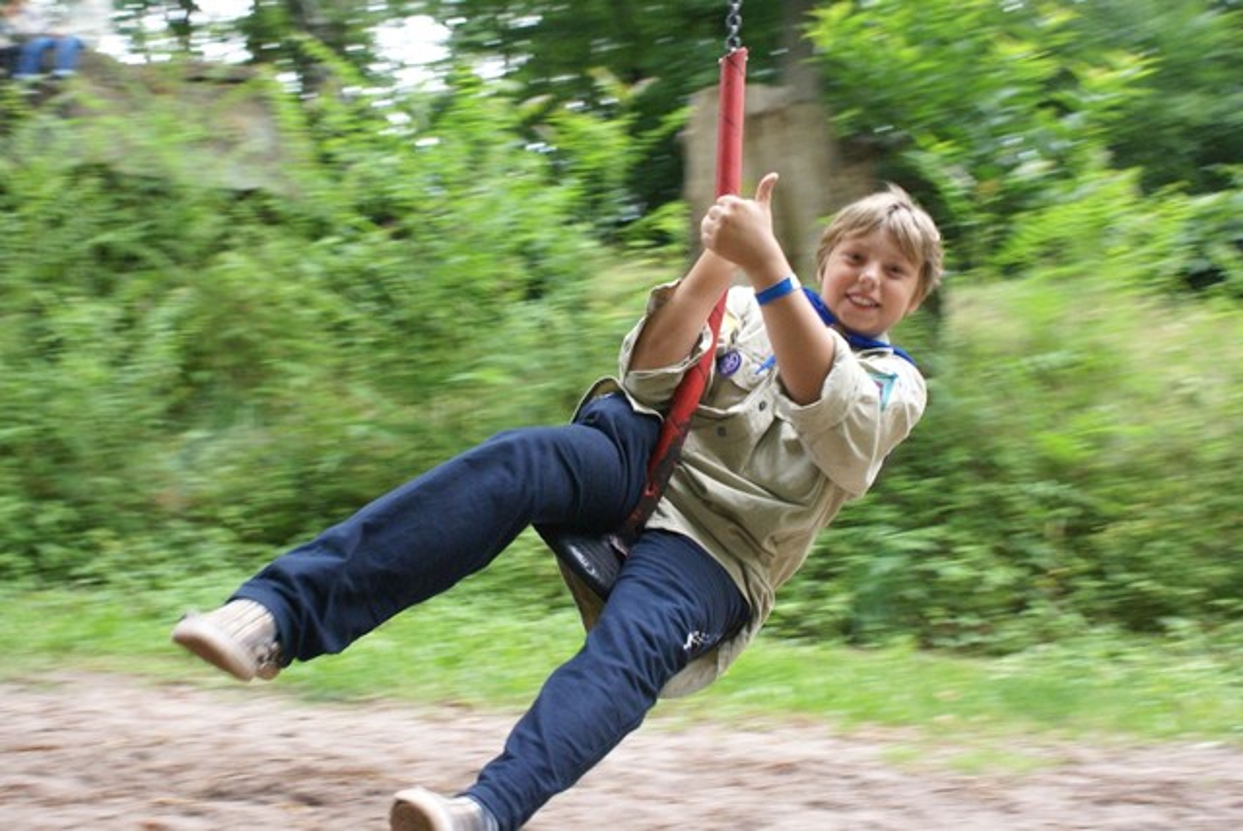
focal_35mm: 52
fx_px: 1814
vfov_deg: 25.8
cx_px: 622
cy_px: 416
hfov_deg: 37.8
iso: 800
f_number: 5.6
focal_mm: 35
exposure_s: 1/100
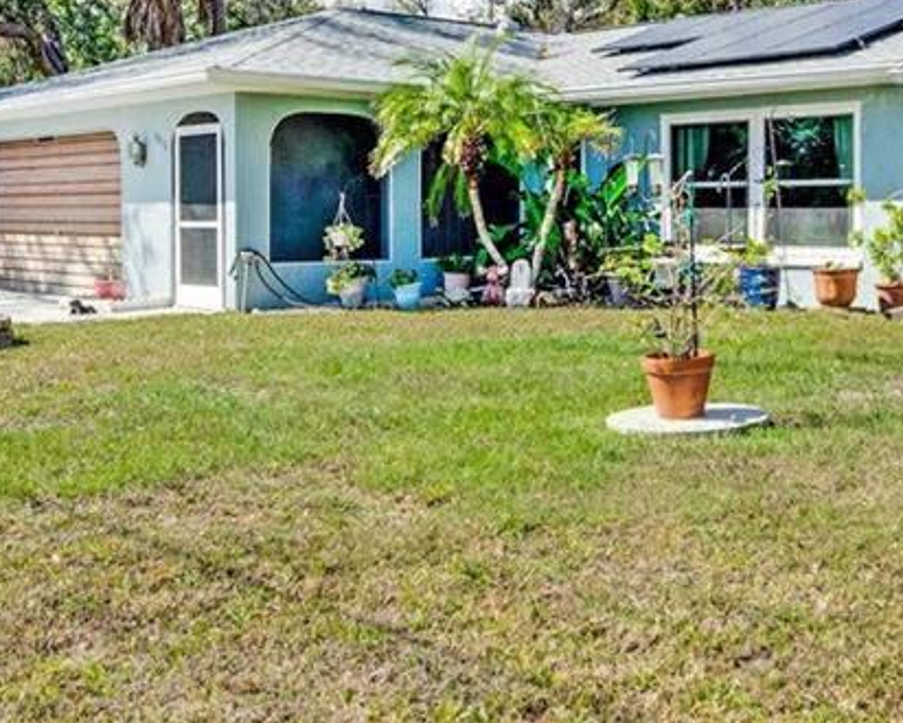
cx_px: 585
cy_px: 246
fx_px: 1364
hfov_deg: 36.3
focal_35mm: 51
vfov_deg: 29.5
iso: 160
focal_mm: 14
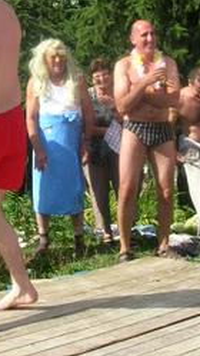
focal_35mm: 98
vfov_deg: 21.6
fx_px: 924
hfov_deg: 12.3
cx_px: 51
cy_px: 87
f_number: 5.6
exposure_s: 1/207
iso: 50
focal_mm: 5.8
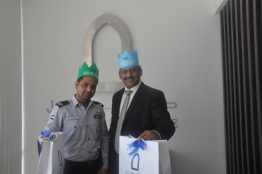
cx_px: 131
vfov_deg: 39.9
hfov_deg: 57.3
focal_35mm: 33
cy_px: 87
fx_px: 240
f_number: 11
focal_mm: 22
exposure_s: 1/125
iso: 800
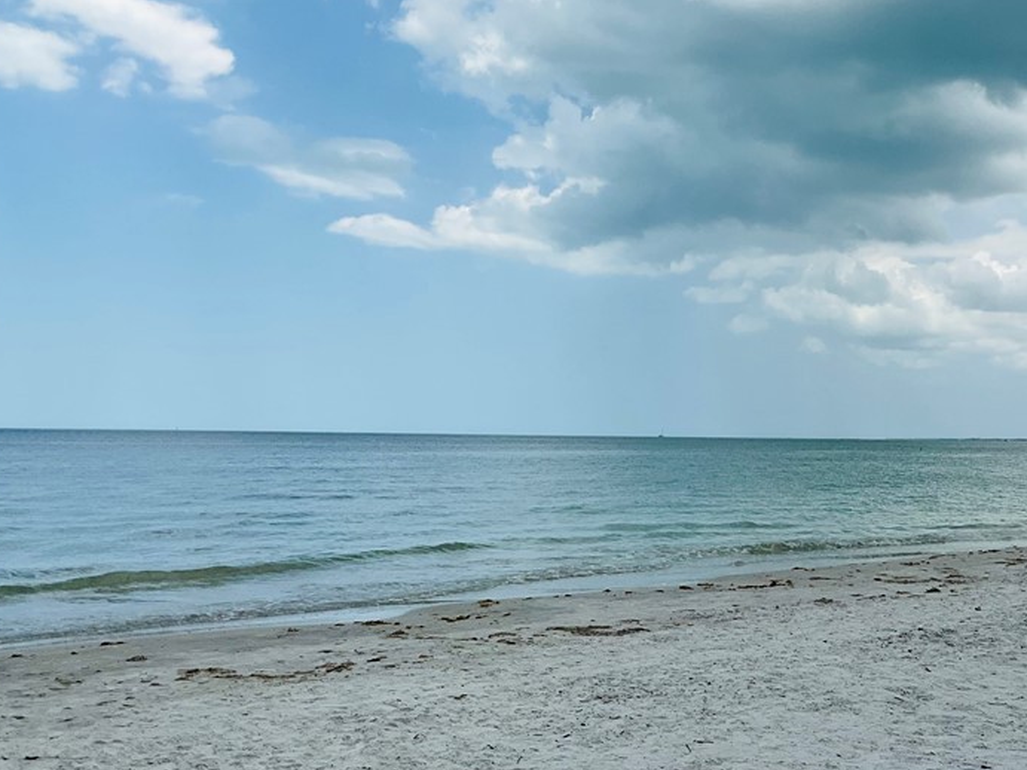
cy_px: 496
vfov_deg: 33.4
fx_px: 1276
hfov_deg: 42.8
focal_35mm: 43
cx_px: 742
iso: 25
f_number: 1.8
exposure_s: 1/4065
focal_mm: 3
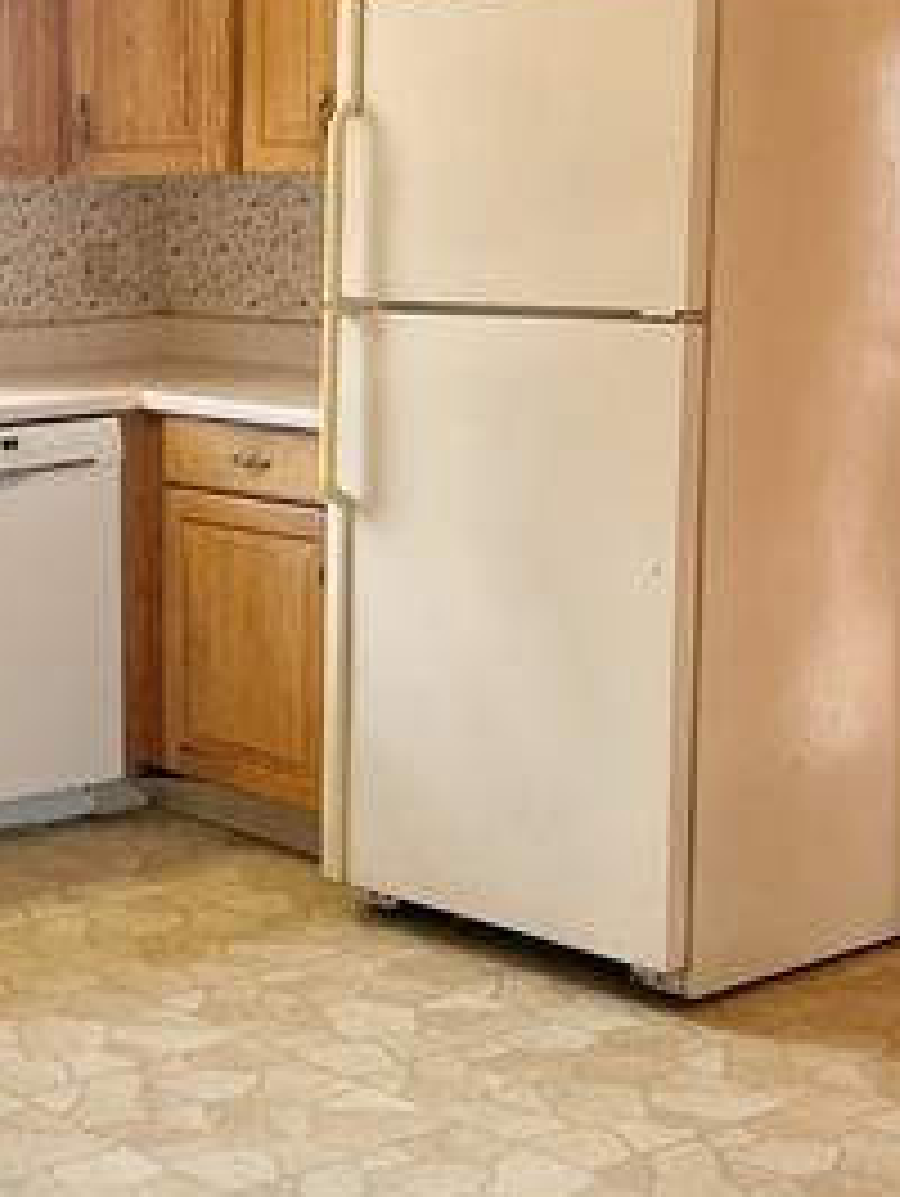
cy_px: 522
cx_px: -126
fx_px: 2596
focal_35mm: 75
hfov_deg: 18.8
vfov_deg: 25.9
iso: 125
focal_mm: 5.7
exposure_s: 1/120
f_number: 1.5
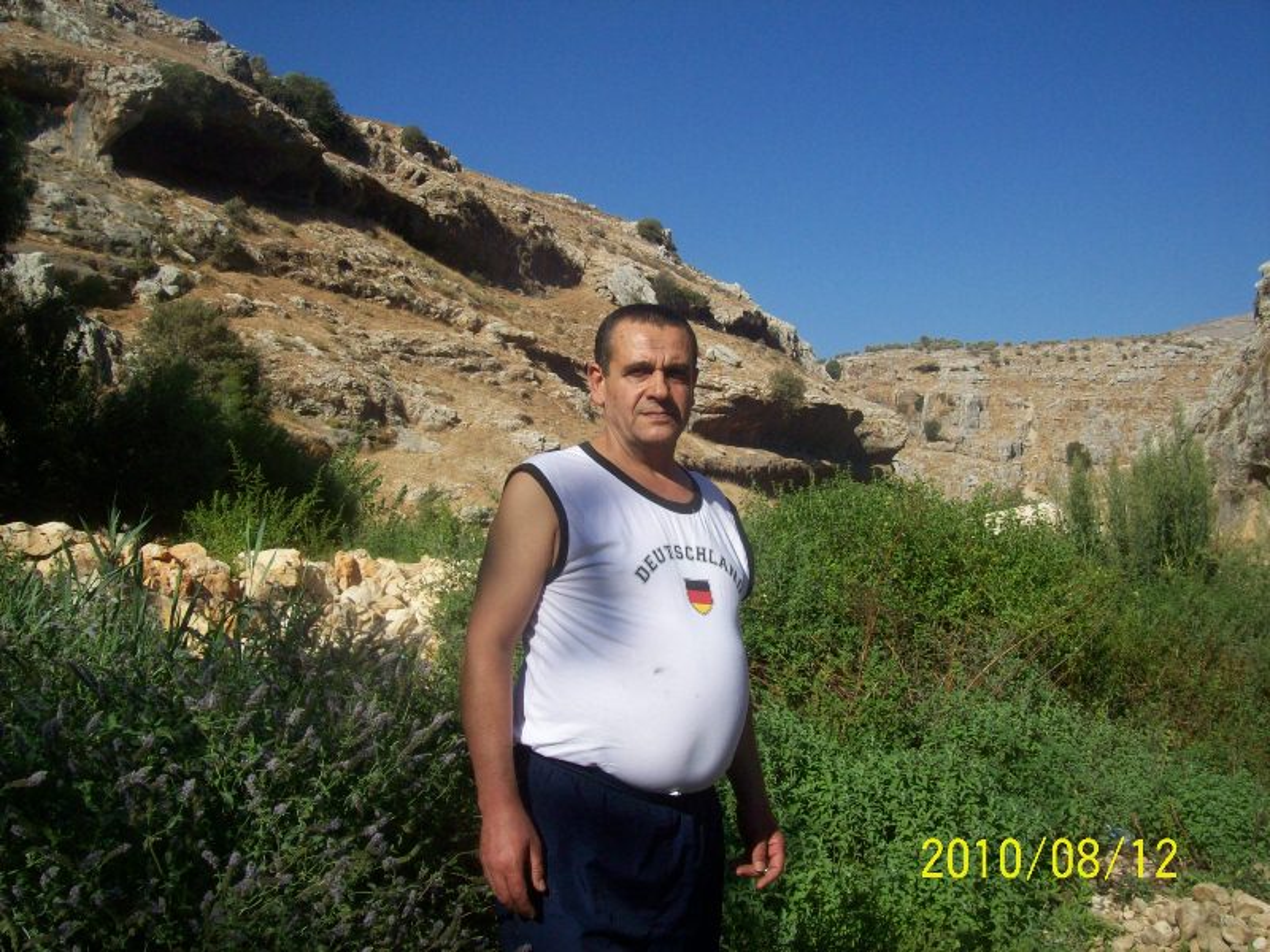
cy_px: 476
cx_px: 635
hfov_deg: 51.4
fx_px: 1321
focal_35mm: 36
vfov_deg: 39.7
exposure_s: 1/677
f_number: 4.8
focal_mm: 6
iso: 80
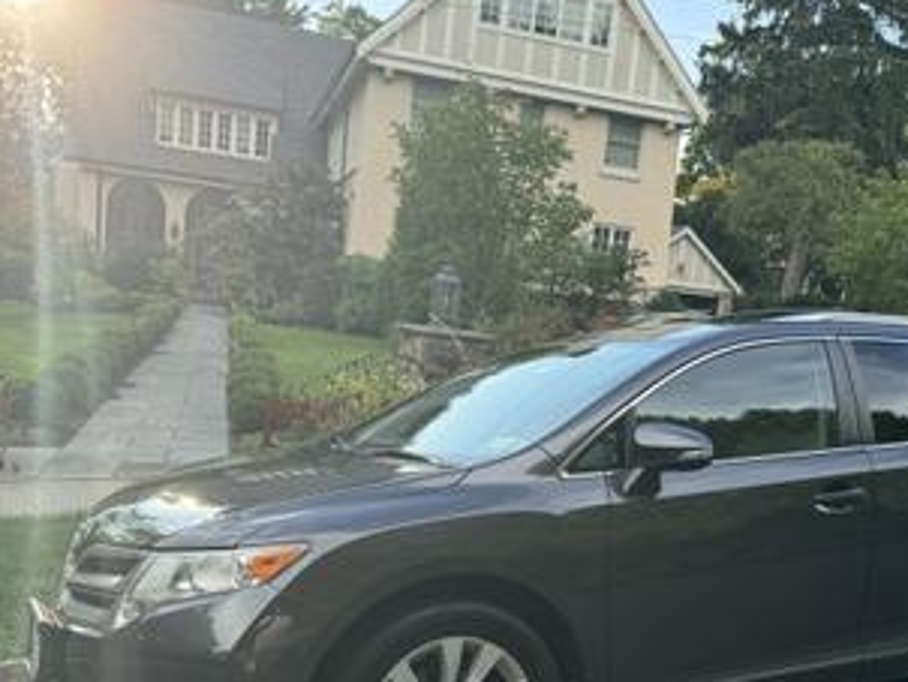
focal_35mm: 40
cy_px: 535
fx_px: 1050
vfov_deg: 35.0
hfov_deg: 46.4
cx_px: 556
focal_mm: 6.76
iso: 80
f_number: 1.78
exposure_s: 1/1042
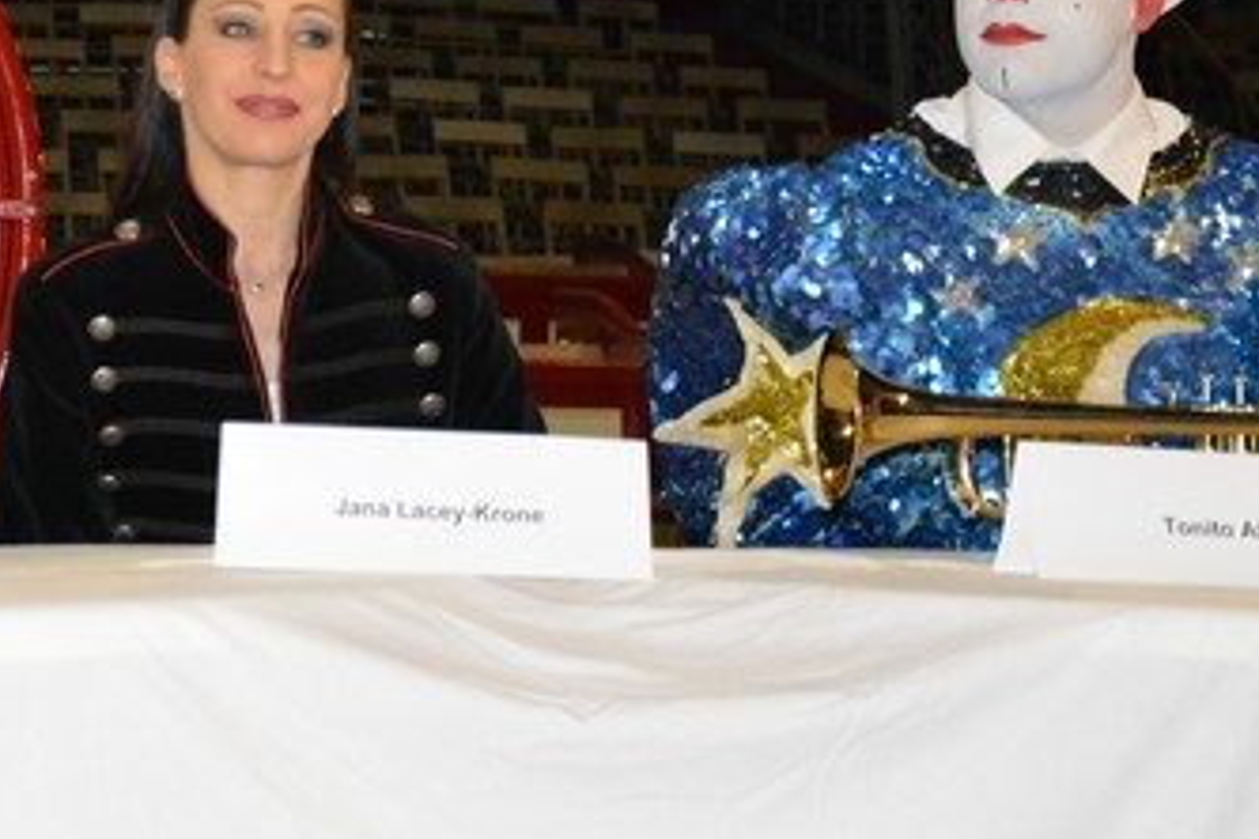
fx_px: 5672
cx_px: -42
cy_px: -108
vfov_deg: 8.4
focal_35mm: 162
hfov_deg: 12.5
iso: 3200
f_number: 4.8
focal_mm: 45
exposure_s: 1/60
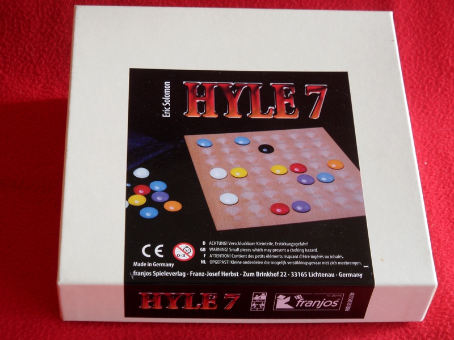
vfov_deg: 18.4
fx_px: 1049
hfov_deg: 24.4
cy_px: 170
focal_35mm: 80
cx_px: 227
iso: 80
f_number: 4.2
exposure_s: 1/4
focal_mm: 13.2
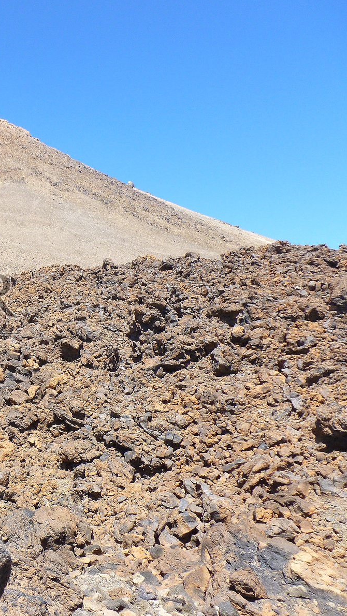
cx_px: -65
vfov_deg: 49.4
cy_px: 308
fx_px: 670
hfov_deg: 26.0
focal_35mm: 41
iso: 100
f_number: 3.3
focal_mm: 5
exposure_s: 1/500
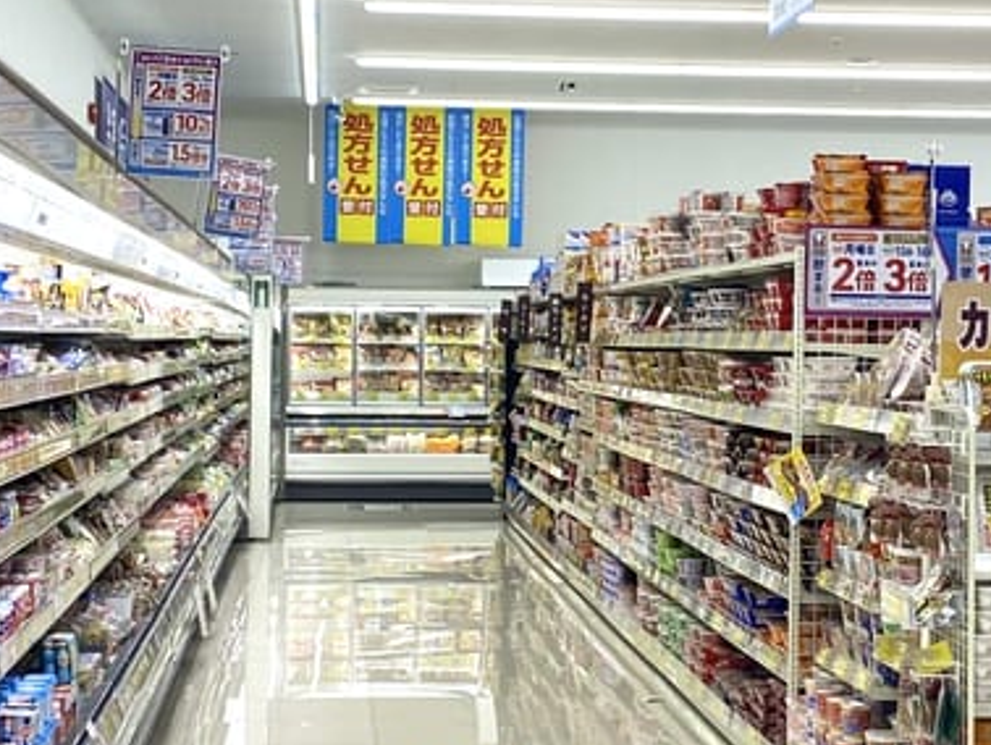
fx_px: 2521
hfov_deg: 22.2
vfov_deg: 16.8
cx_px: 658
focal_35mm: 88
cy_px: 391
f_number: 1.8
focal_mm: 4.25
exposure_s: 1/117
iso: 32
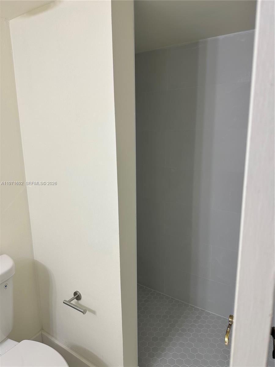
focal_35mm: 24
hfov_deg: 56.8
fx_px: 254
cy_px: 184
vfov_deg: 71.6
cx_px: 138
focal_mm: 6.86
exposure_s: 1/120
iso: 64
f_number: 1.78
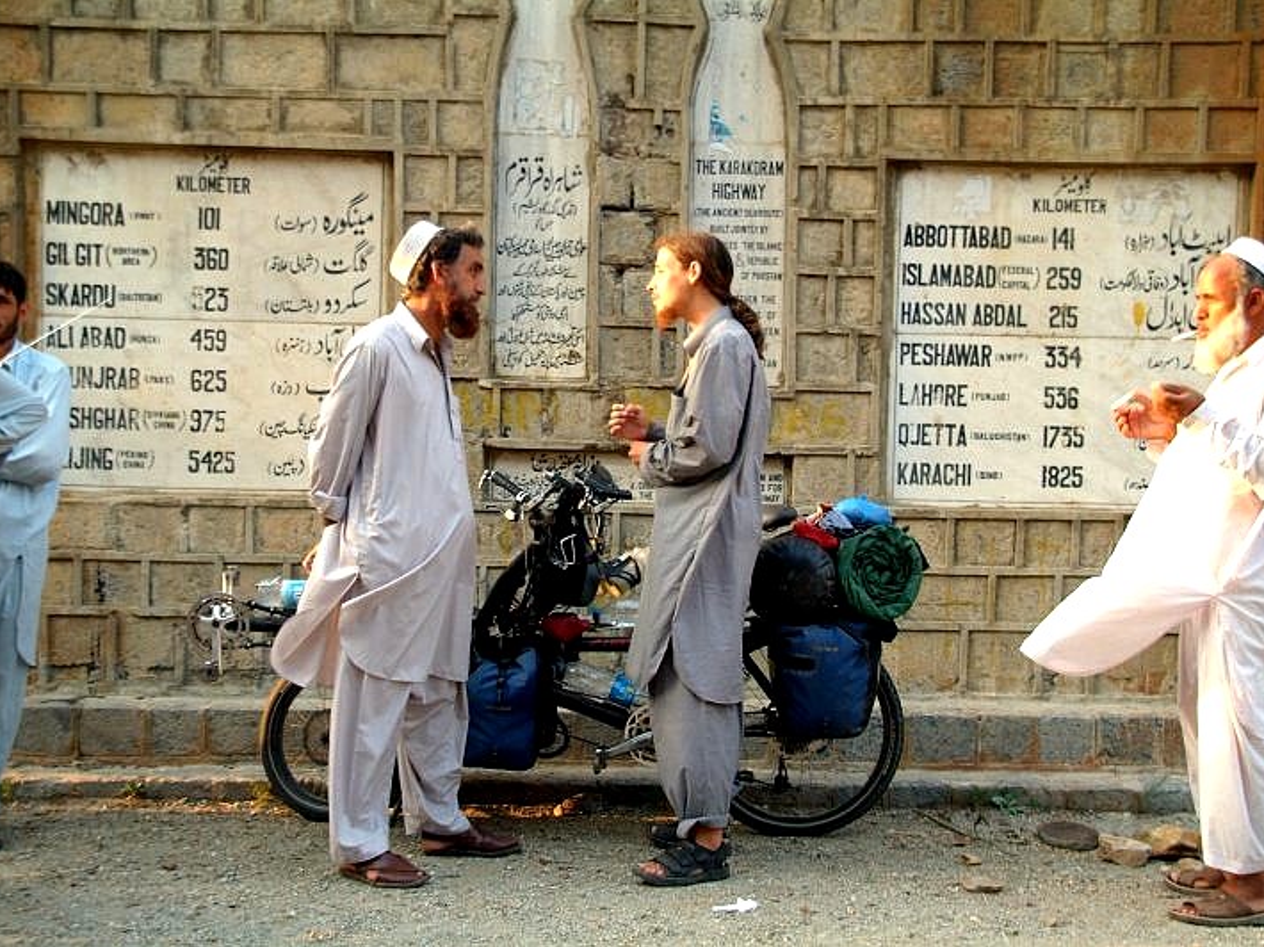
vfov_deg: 28.5
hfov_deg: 37.5
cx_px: 668
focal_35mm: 51
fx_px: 1862
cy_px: 473
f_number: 4.8
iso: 400
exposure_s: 1/90
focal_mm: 31
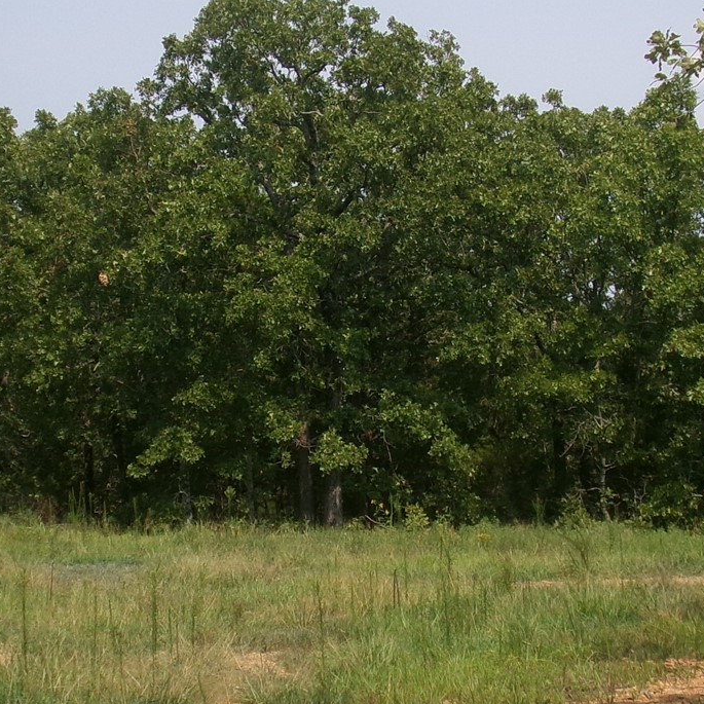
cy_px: 410
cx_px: 274
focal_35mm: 119
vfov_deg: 14.6
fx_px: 2738
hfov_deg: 14.6
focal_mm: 8.5
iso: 100
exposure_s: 1/600
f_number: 4.2
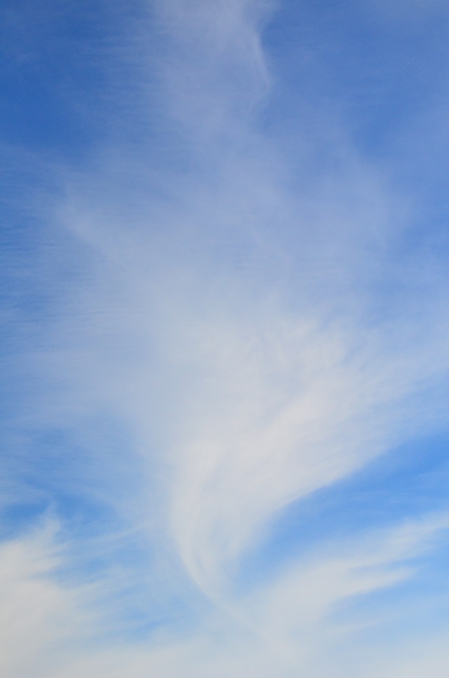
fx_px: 1974
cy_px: 339
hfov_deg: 13.0
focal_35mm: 105
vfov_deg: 19.5
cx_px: 224
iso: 800
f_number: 4.5
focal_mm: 70
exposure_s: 1/8000
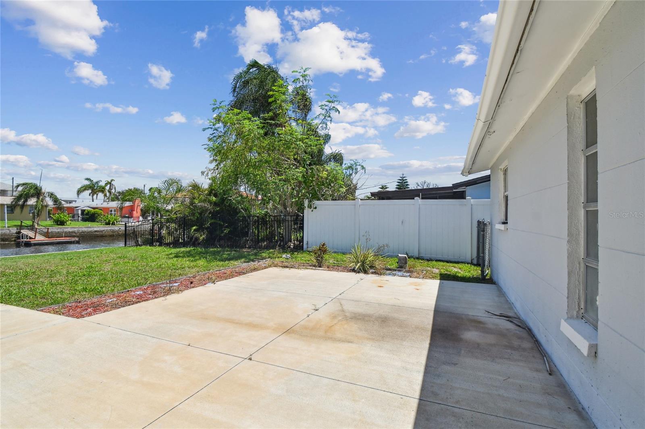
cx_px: 322
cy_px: 214
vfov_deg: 77.3
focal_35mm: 15
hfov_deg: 100.4
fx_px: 269
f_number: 7.1
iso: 100
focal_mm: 10
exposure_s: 1/320
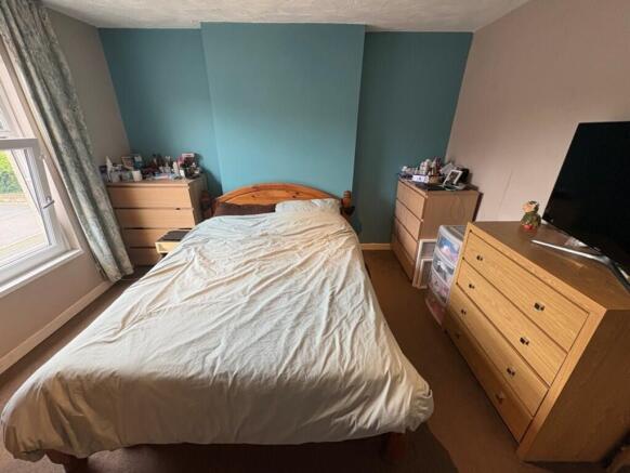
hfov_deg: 102.0
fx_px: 255
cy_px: 236
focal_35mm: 14
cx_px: 315
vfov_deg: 85.7
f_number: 2.2
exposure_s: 1/97
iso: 200
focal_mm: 2.22
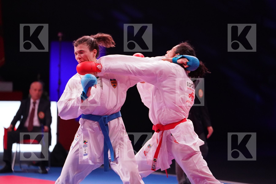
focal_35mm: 136
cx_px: 138
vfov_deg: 10.1
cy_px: 92
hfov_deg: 15.1
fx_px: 1043
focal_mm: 136
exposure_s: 1/1000
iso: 6400
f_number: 2.8
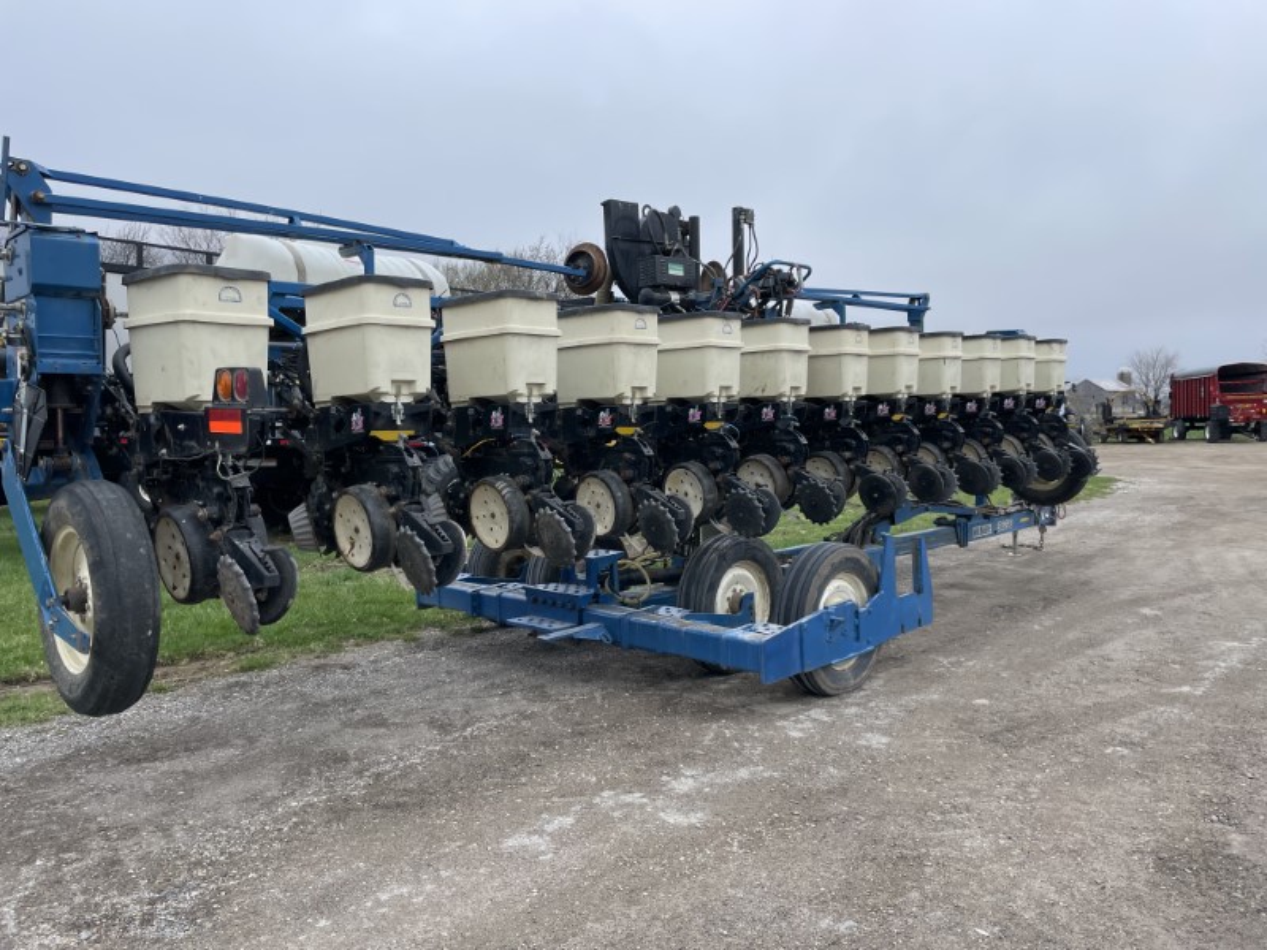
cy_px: 475
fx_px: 952
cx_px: 634
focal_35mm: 26
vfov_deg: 53.1
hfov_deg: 67.3
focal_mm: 4.2
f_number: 1.6
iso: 32
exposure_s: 1/1319
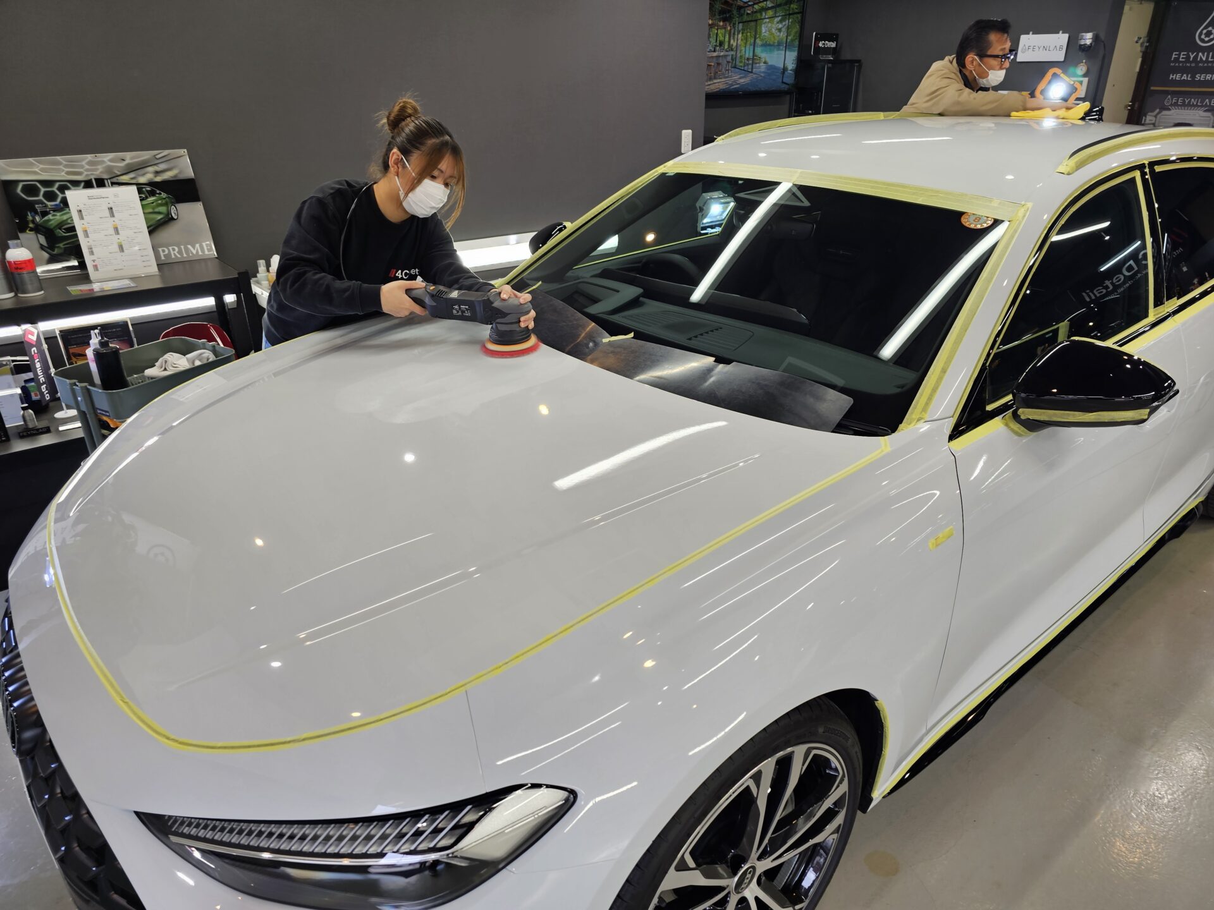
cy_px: 455
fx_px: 807
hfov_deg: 73.9
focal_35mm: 23
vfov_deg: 58.9
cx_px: 607
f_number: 1.7
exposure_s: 1/64.7
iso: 32
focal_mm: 6.3
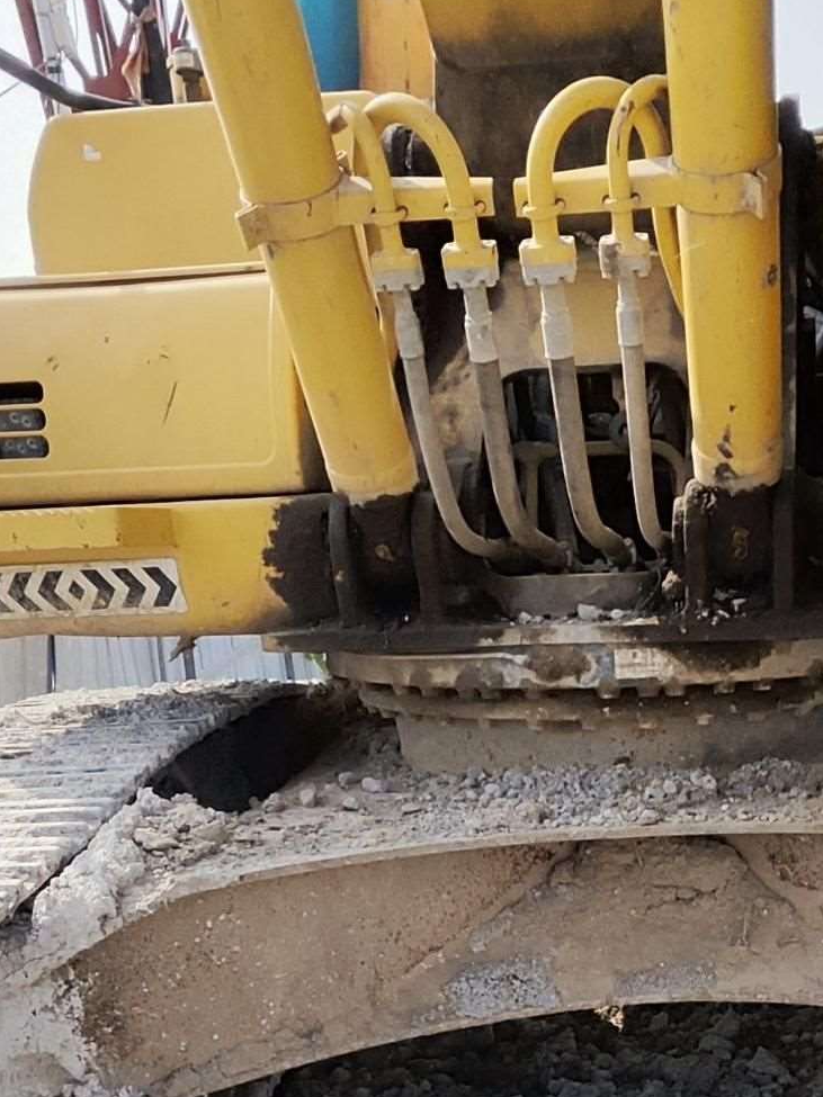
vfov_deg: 40.3
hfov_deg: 33.3
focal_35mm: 42
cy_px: 1050
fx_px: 1332
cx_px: 663
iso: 50
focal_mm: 1.65
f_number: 2.2
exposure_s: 1/2500
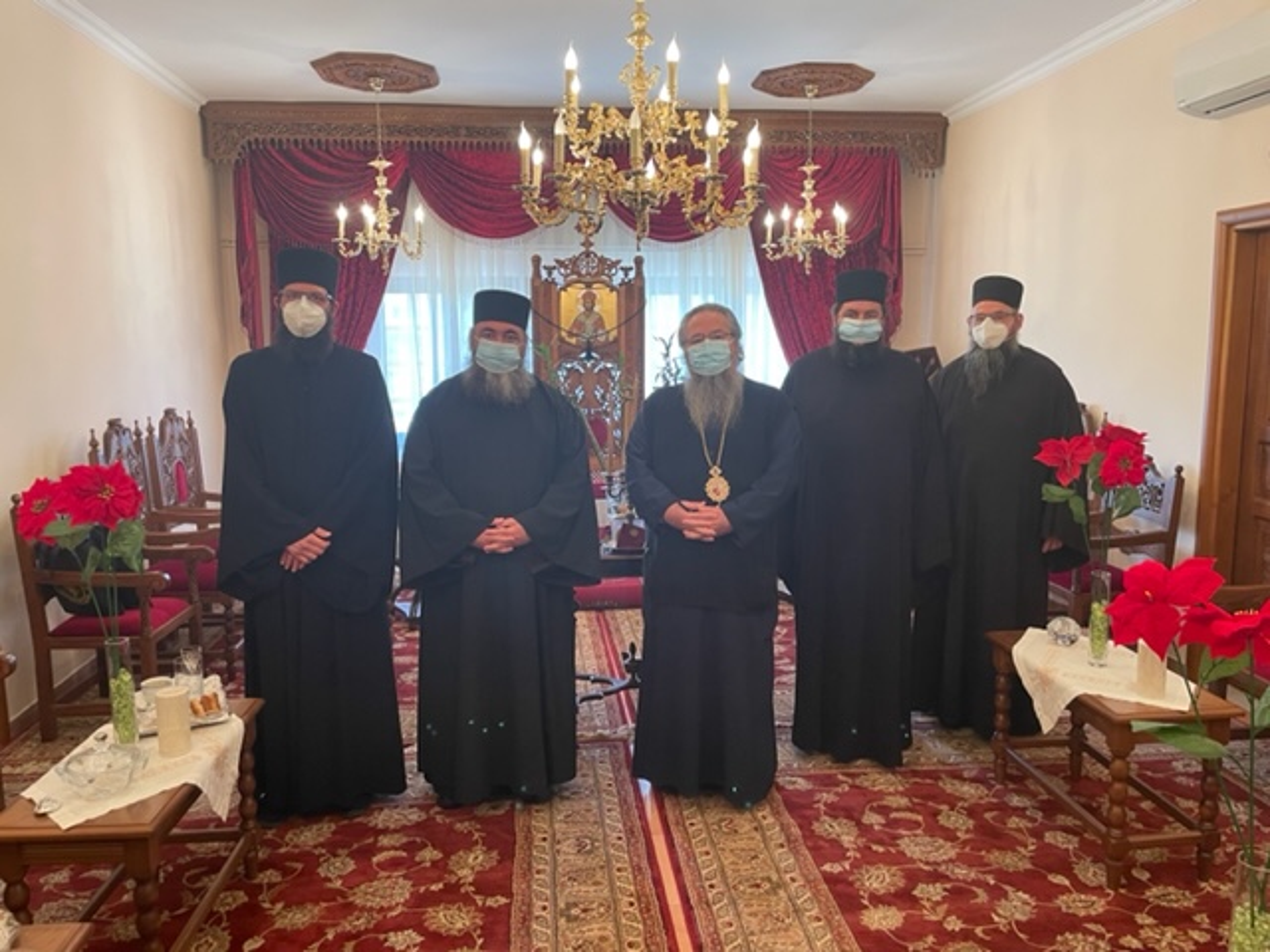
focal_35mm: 26
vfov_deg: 53.1
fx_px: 954
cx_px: 635
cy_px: 476
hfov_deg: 67.3
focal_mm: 4.2
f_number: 1.6
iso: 100
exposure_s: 1/50
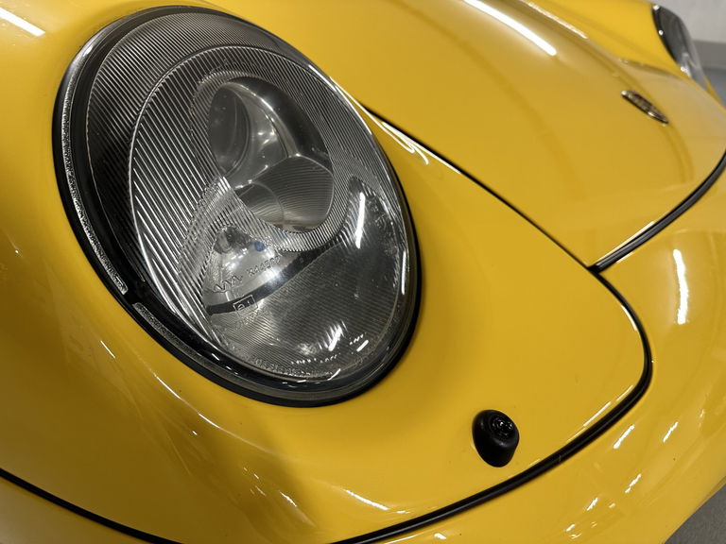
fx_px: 503
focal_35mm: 24
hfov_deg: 71.6
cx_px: 363
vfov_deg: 56.8
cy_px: 272
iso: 160
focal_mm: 6.86
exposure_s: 1/50
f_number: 1.78
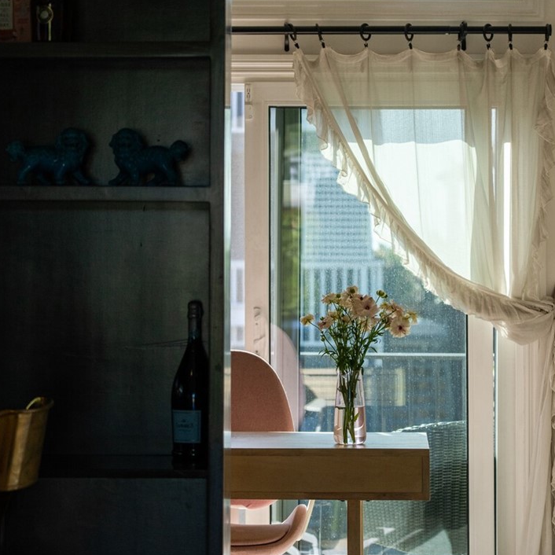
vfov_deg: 12.8
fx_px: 2467
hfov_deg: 12.8
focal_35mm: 136
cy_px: 248
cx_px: 276
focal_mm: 104
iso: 1600
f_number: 4.5
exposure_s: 1/800
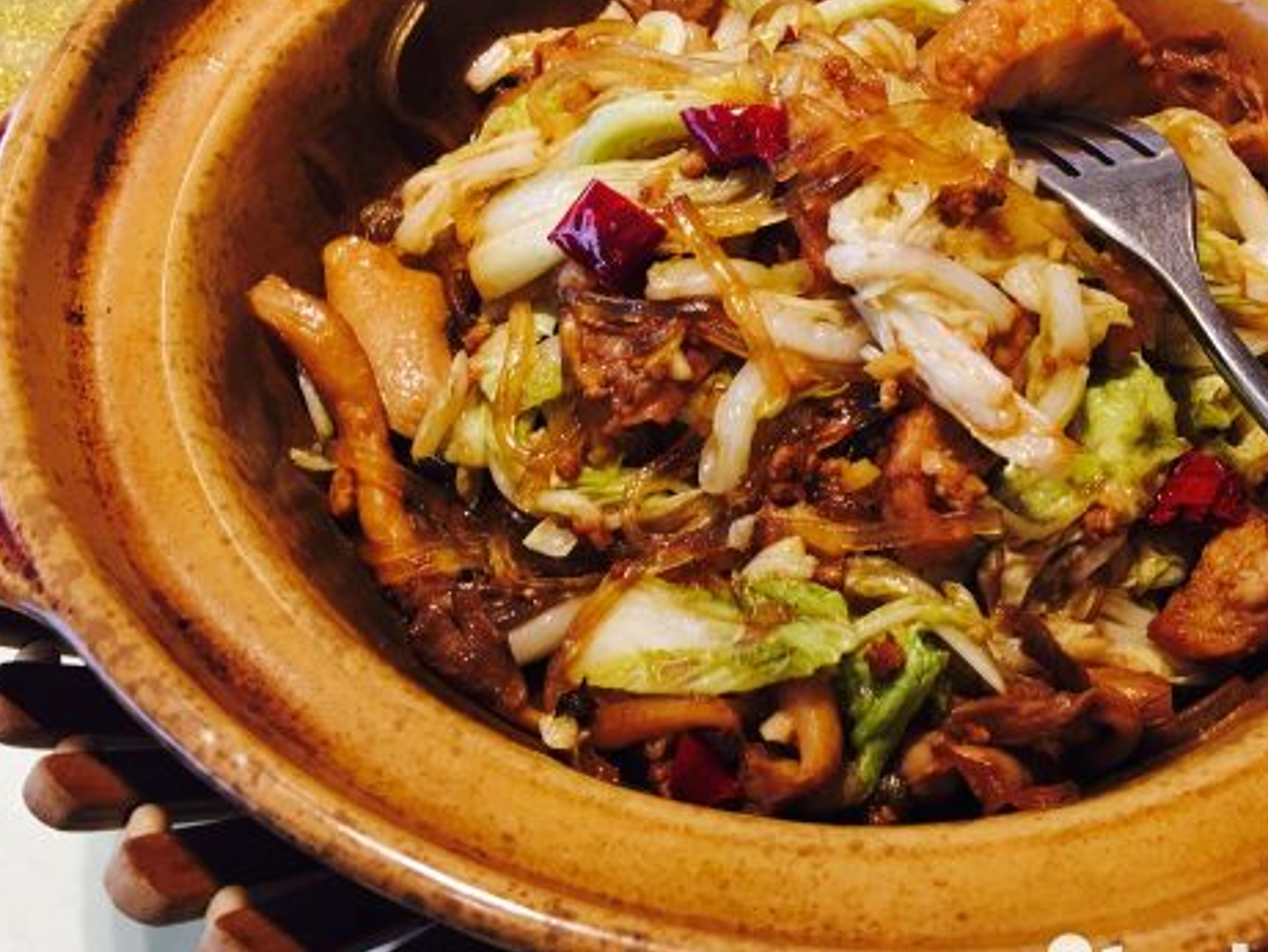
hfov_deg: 42.8
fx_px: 1612
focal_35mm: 44
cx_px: 748
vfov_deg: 32.9
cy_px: 420
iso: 40
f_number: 2.2
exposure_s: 1/17
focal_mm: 4.15
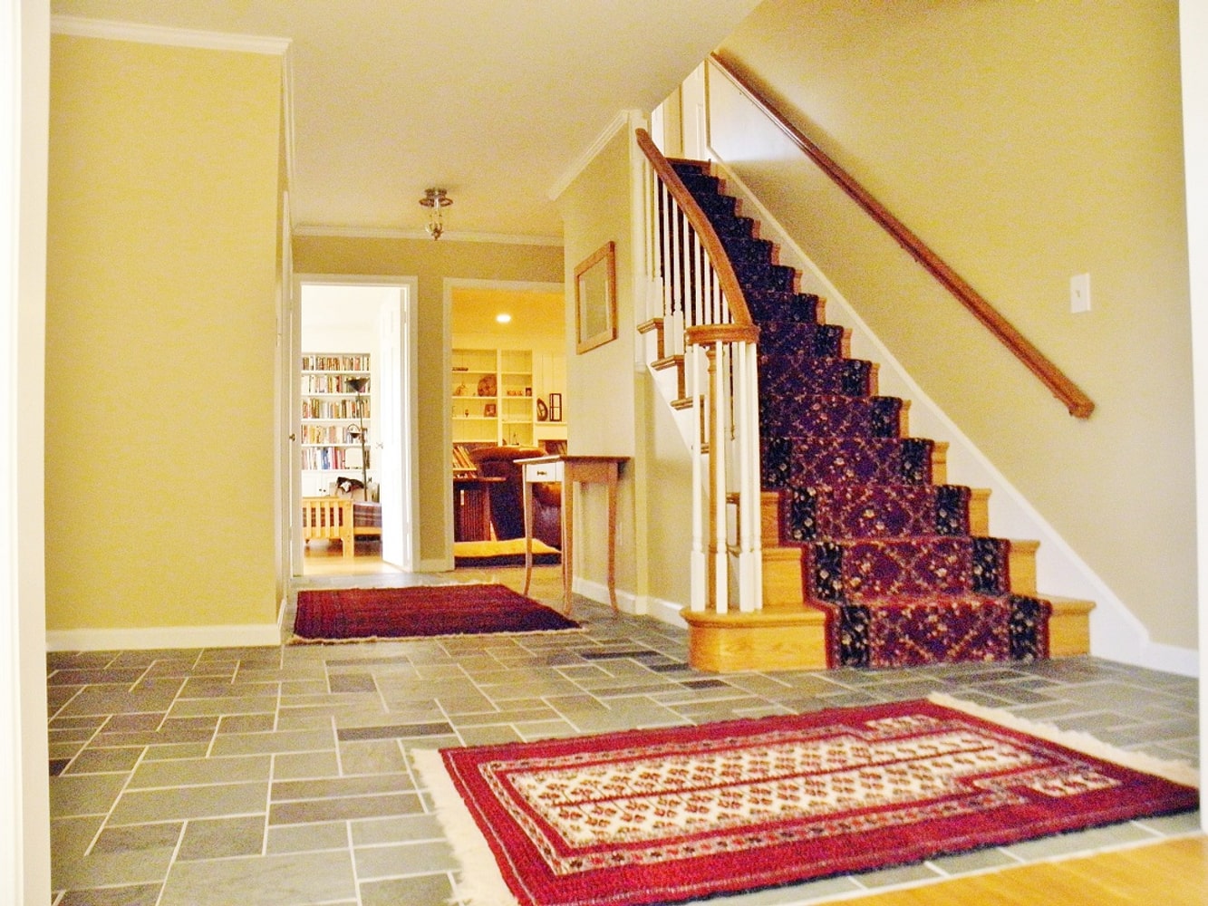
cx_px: 604
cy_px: 453
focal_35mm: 28
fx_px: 977
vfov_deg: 49.8
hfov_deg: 63.4
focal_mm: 5
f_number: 3.5
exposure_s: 1/20
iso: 400
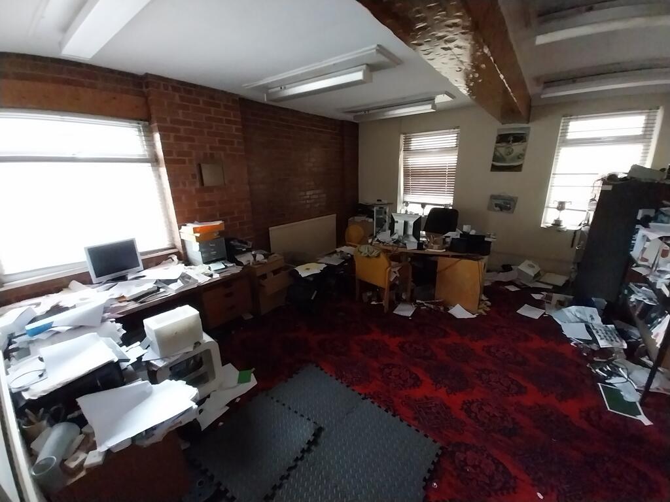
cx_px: 335
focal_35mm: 13
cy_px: 251
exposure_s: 1/11.1
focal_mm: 1.13
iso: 505
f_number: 2.2
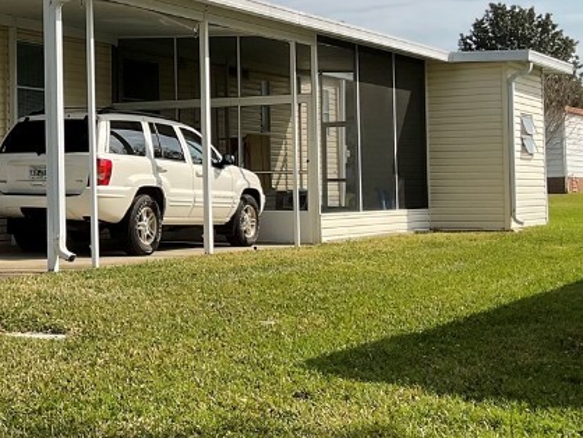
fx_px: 1196
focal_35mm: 71
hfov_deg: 26.1
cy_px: 134
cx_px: 11
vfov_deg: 20.6
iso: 16
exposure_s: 1/2320
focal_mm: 3
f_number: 1.8
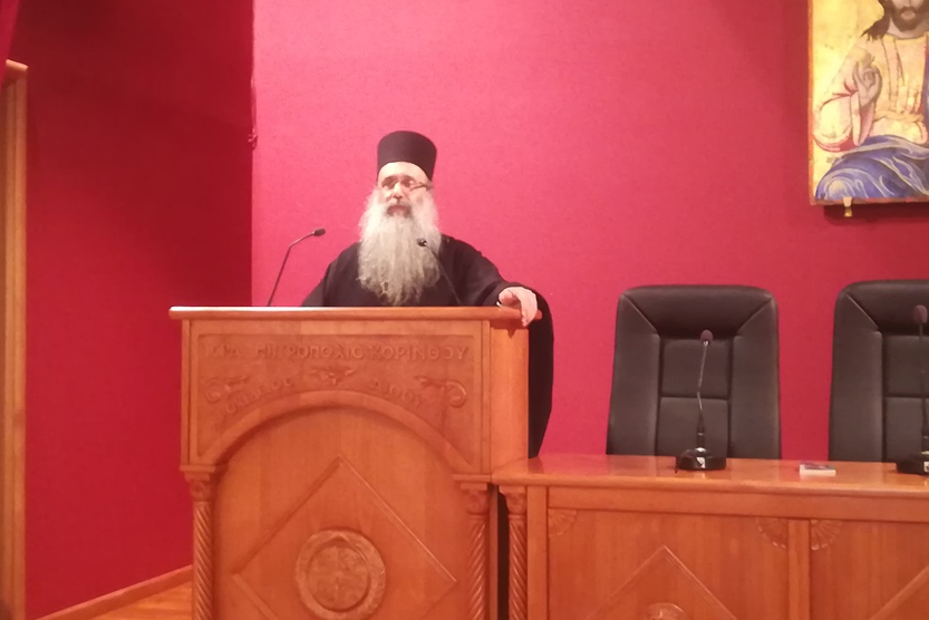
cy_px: 312
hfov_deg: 38.2
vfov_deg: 26.0
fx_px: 1342
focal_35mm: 52
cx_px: 461
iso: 640
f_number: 2.2
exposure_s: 1/14.3
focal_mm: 3.83
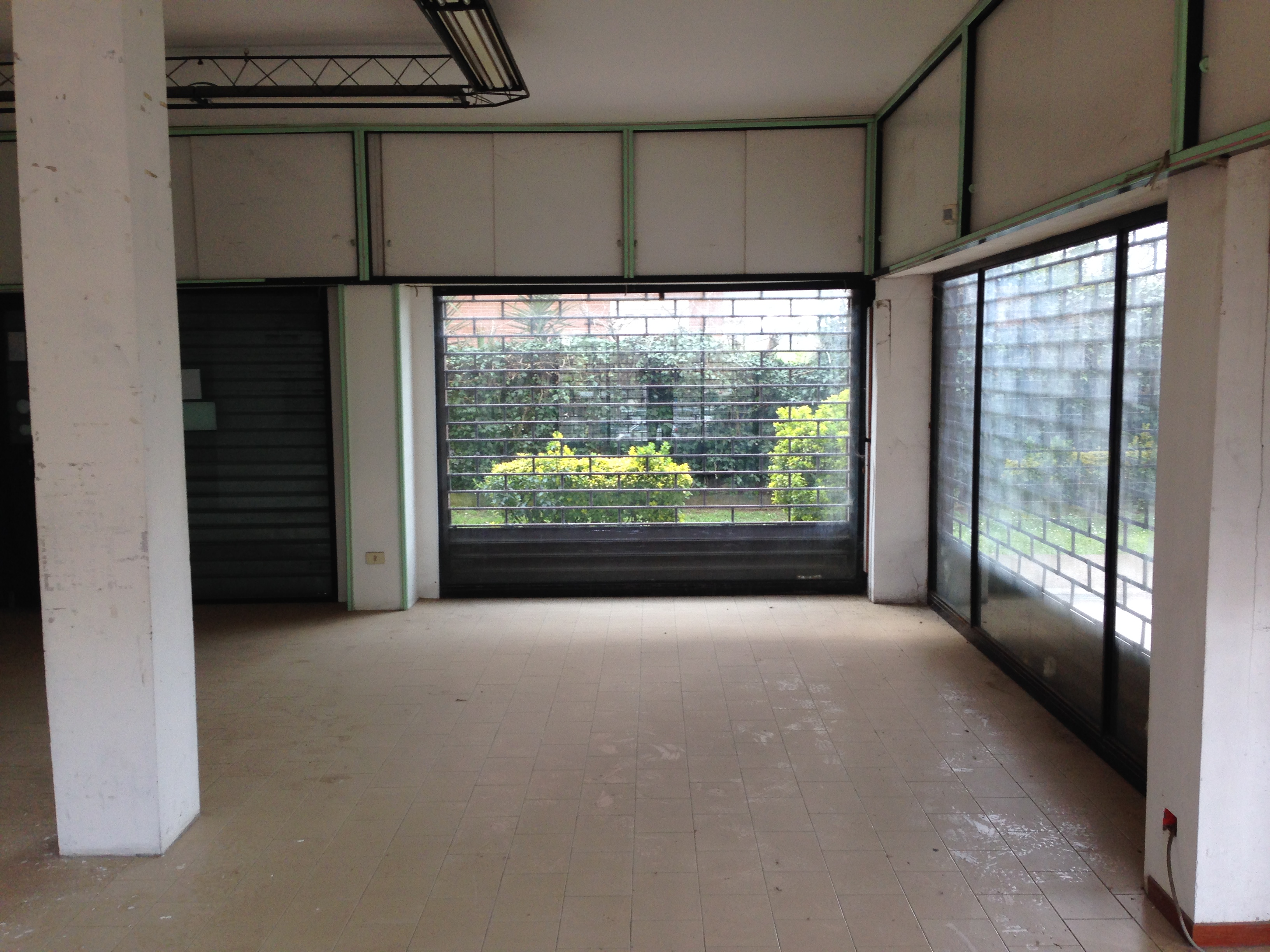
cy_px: 476
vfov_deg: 42.9
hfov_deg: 55.4
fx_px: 1211
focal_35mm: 33
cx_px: 635
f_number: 2.4
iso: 80
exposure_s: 1/120
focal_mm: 4.12
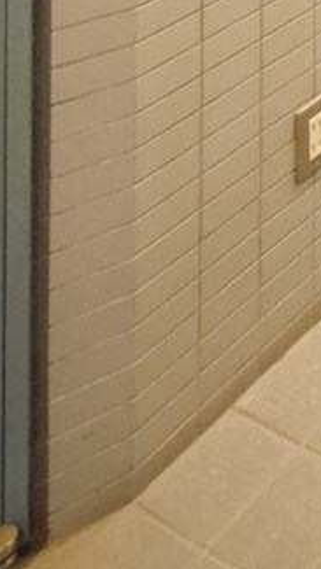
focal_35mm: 60
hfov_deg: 13.5
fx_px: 907
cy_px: -523
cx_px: 809
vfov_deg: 20.3
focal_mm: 7
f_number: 4
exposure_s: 1/20
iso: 3200
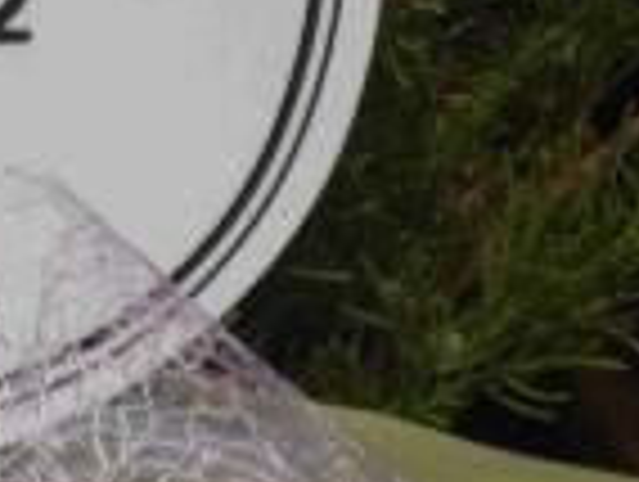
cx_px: -644
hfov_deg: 1.8
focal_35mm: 1078
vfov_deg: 1.4
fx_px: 19933
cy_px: -207
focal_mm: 42.54
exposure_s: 1/400
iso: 80
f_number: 5.7
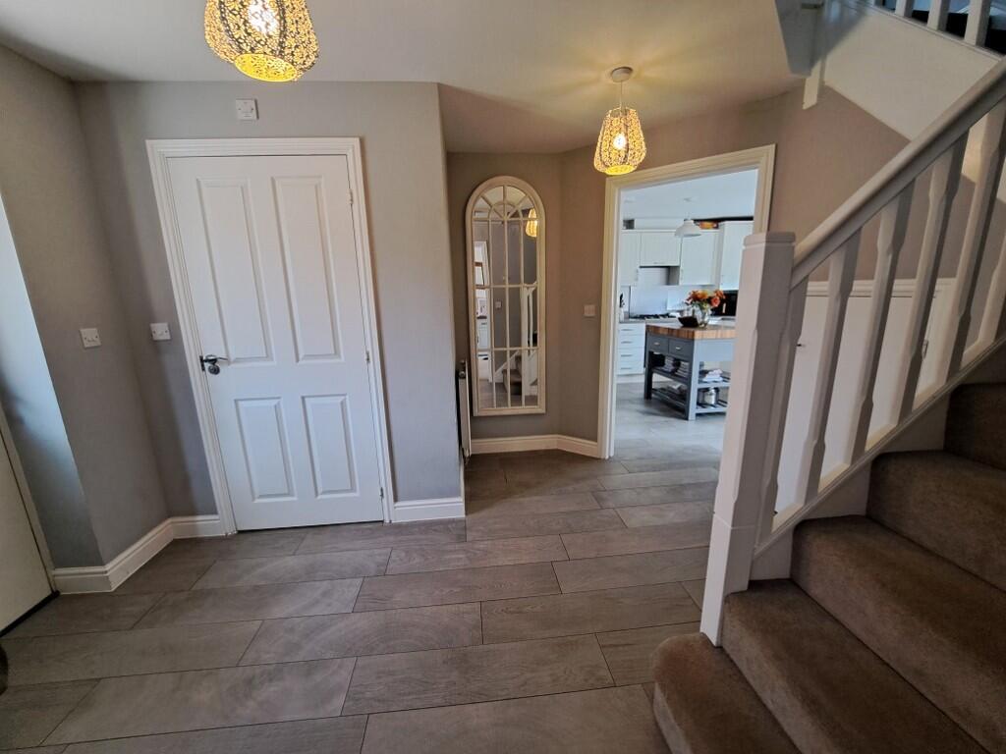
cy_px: 377
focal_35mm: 13
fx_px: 378
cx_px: 503
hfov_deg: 106.2
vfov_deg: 89.9
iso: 250
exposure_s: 1/50
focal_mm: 1.74
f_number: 2.2
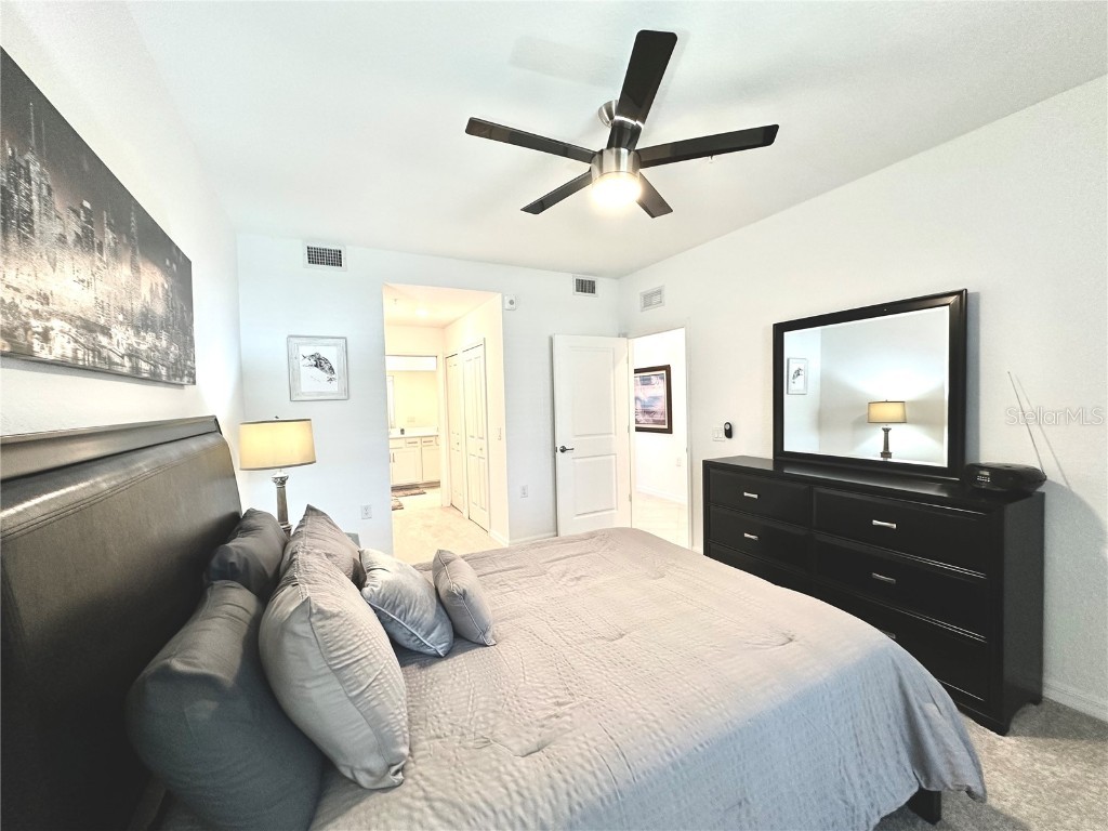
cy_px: 416
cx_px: 554
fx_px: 448
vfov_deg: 85.7
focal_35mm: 14
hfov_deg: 102.1
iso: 160
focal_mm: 2.22
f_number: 2.2
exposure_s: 1/60
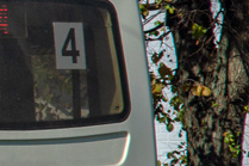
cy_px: 8
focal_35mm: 826
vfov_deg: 1.7
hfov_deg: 2.5
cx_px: -471
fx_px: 5709
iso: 100
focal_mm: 92
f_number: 10
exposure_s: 1/800
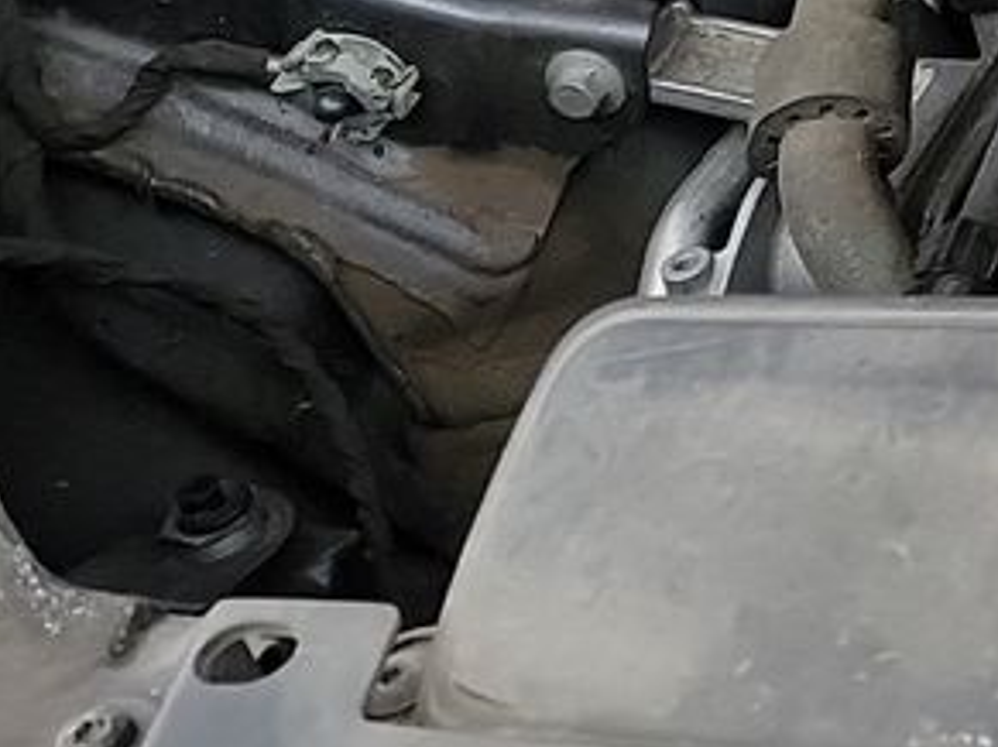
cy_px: -644
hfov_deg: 11.6
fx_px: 3804
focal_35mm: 132
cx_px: 2565
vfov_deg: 10.5
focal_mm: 6.7
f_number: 1.8
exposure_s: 1/119
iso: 65
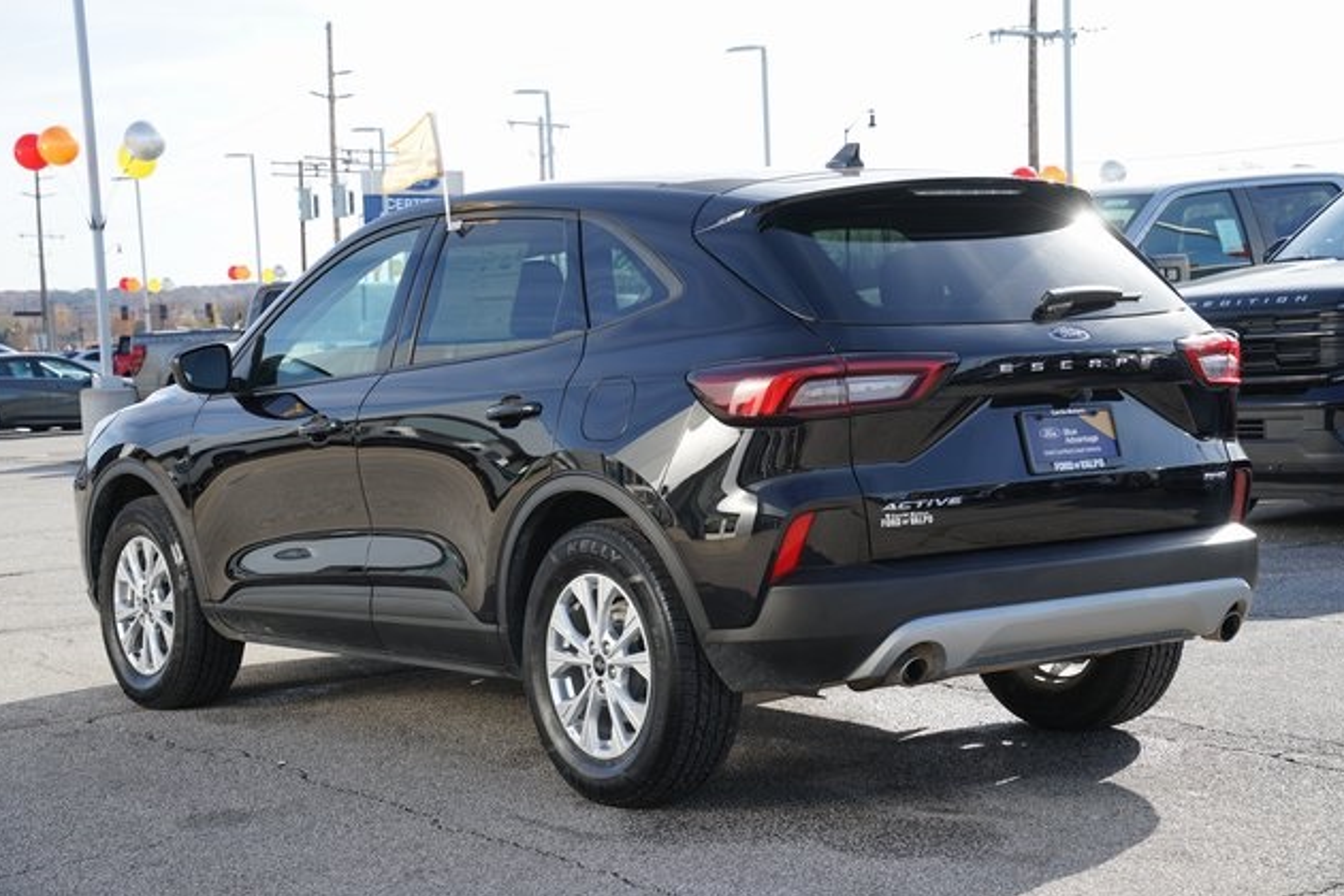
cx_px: 672
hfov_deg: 31.9
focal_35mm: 63
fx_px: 2352
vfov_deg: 21.6
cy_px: 451
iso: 100
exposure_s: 1/125
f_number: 8
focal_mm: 62
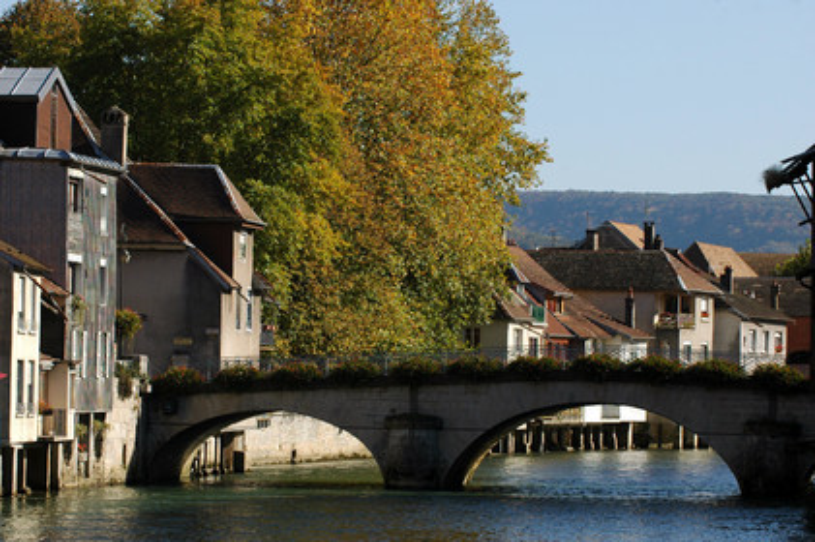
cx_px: 408
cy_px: 271
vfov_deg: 8.3
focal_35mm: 165
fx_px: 3732
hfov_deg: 12.5
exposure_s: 1/400
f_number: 8
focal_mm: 110
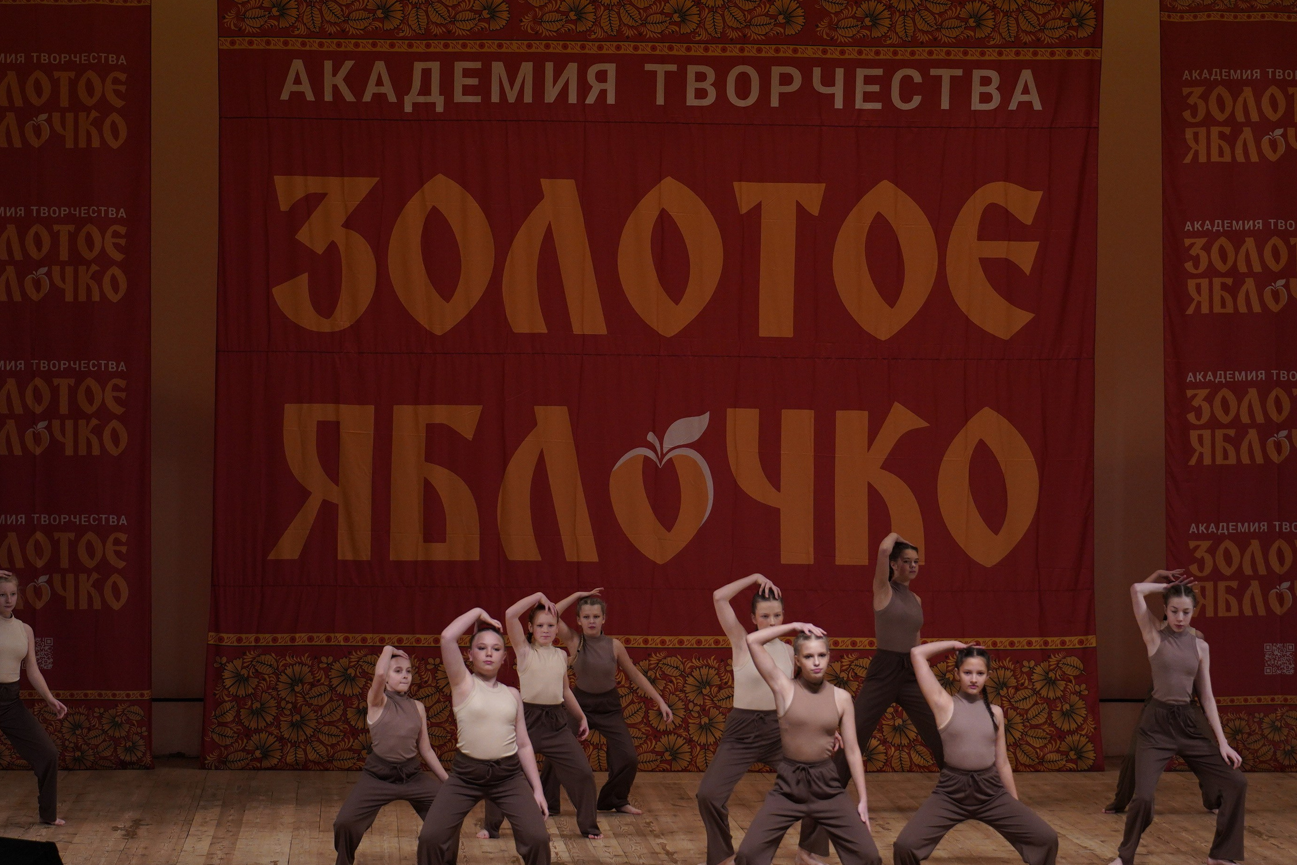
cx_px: 719
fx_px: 4287
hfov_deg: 17.2
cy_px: 486
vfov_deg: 11.5
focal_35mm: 119
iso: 1250
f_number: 2.8
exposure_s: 1/400
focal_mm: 70
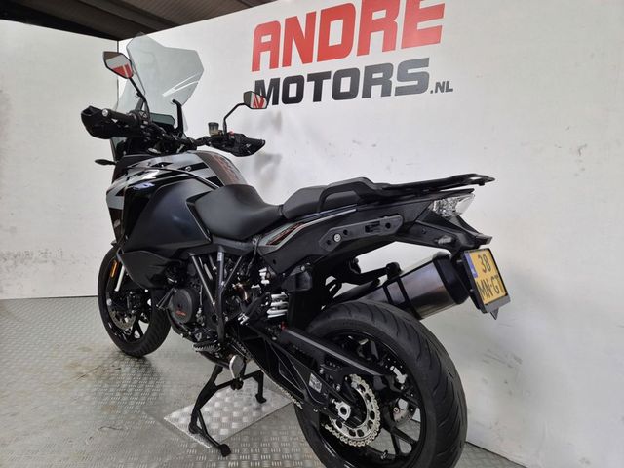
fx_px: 415
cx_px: 312
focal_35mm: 23
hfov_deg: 73.9
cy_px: 234
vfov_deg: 58.9
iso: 320
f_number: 1.8
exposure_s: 1/100
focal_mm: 5.4
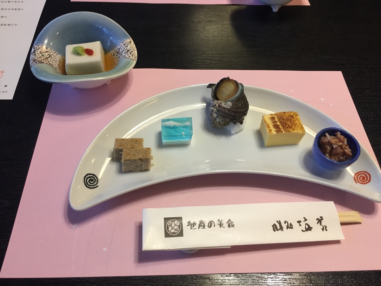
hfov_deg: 61.7
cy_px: 143
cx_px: 190
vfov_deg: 48.2
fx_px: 319
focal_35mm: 29
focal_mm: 4.15
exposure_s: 1/30
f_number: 2.2
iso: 100
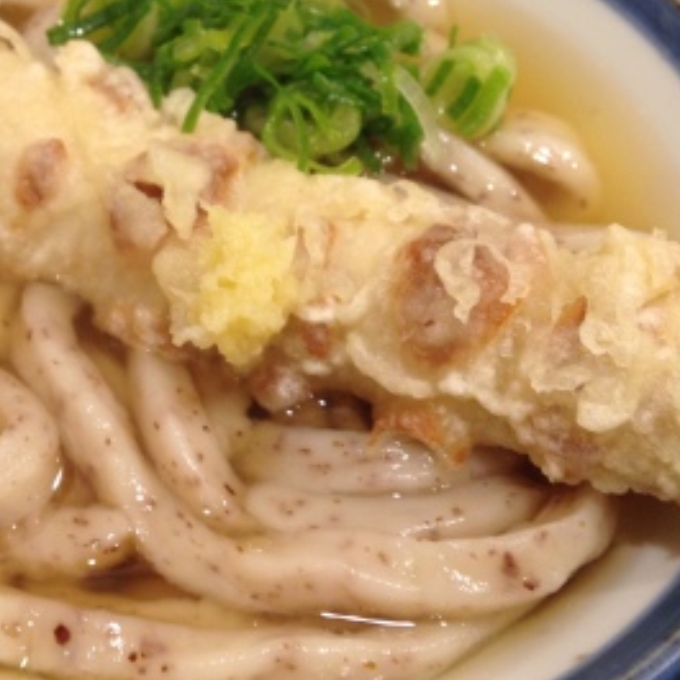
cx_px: 264
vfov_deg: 31.1
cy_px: 325
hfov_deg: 31.0
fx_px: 1222
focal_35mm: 55
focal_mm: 4.12
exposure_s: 1/20
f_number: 2.4
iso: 100
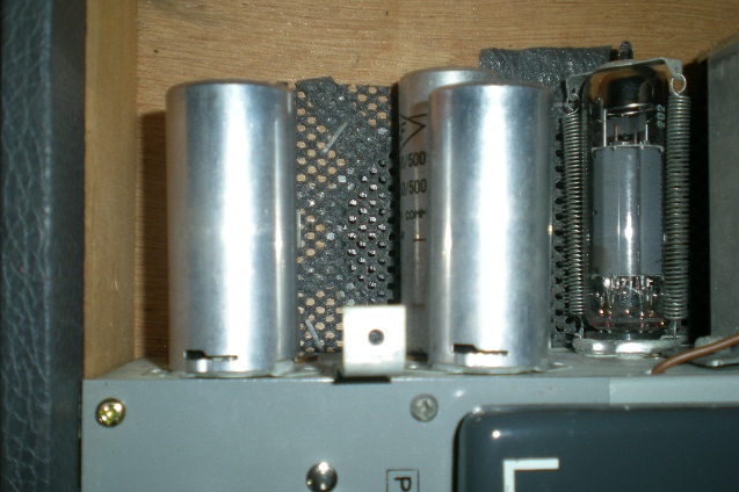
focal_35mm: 46
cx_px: 370
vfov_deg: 29.2
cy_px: 234
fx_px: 944
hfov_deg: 42.8
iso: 50
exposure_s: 1/60
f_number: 3.5
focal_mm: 7.4
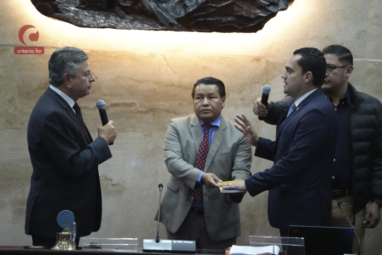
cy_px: 128
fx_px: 4244
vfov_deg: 3.4
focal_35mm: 400
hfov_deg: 5.2
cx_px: 191
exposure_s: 1/125
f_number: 6.3
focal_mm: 400
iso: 12800
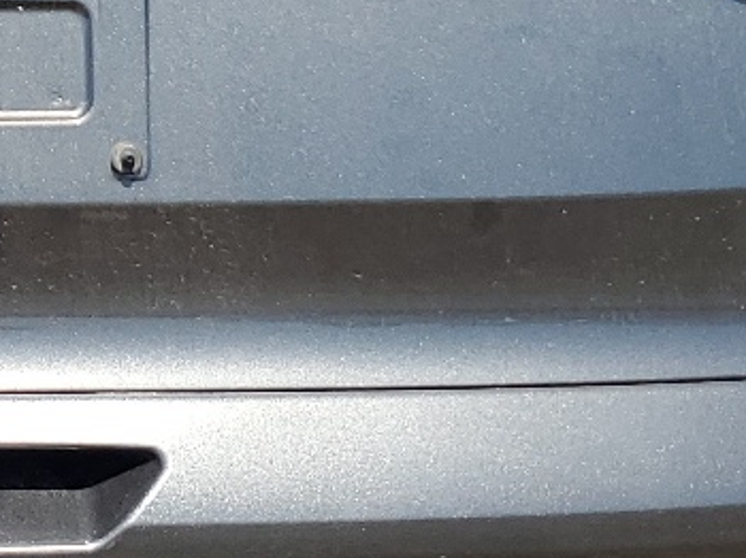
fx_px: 2563
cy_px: -2
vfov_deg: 12.3
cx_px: -115
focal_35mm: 119
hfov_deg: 16.0
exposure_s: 1/2000
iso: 50
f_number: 1.5
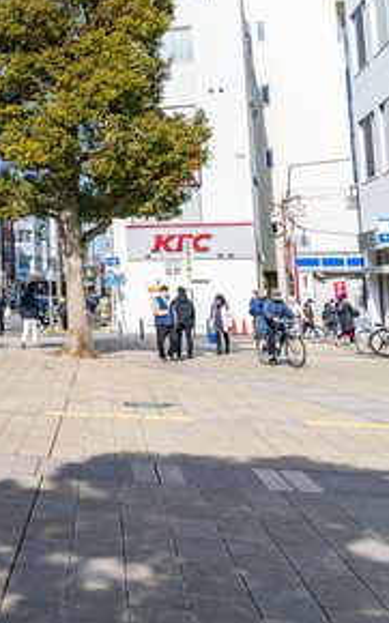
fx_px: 917
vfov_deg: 36.8
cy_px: 172
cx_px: -230
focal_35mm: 54
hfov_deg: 19.9
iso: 100
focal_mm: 24
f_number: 8
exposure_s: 1/400
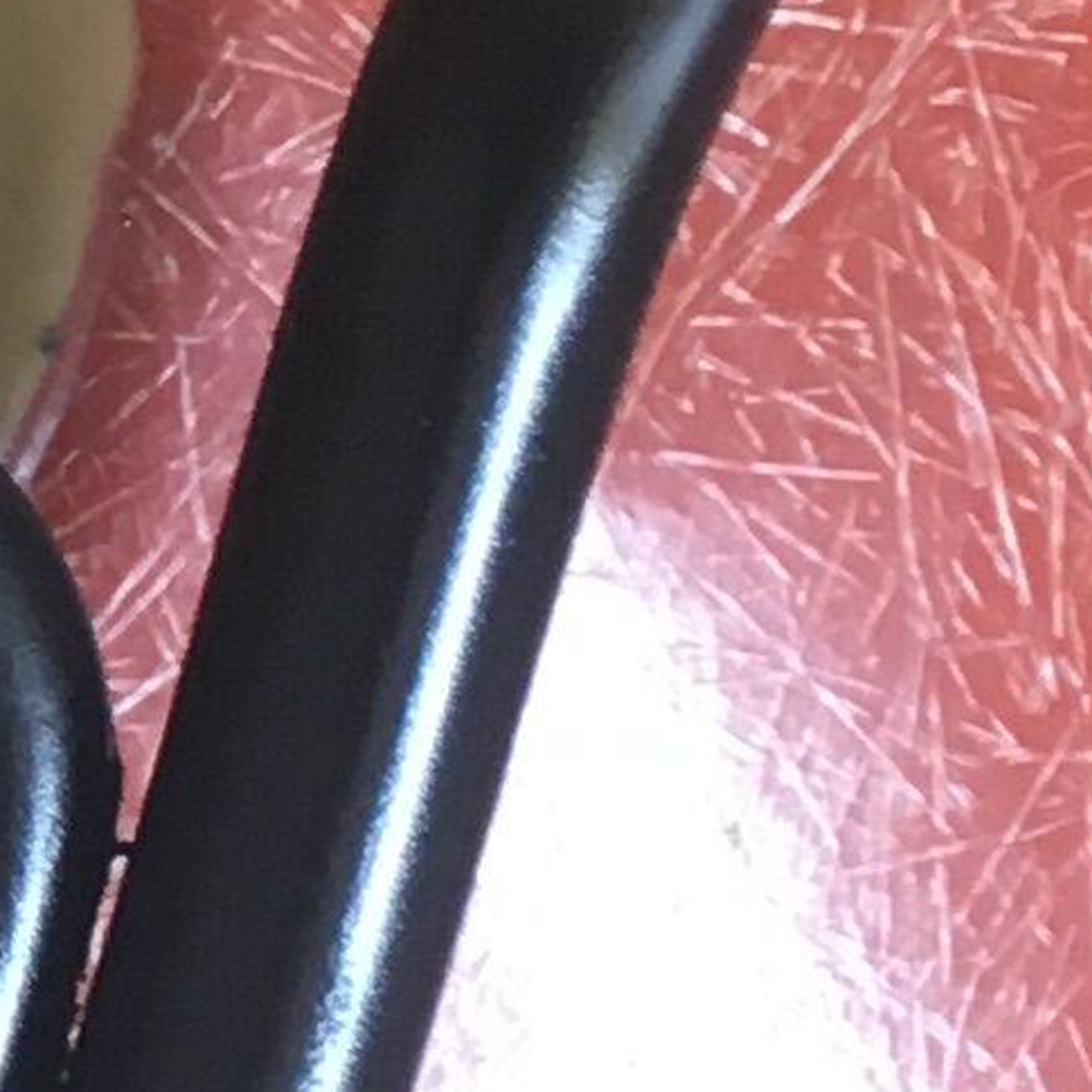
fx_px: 7602
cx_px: -1957
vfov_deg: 8.2
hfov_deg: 7.4
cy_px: 763
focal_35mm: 213
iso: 80
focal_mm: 4.15
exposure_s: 1/33
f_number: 2.2
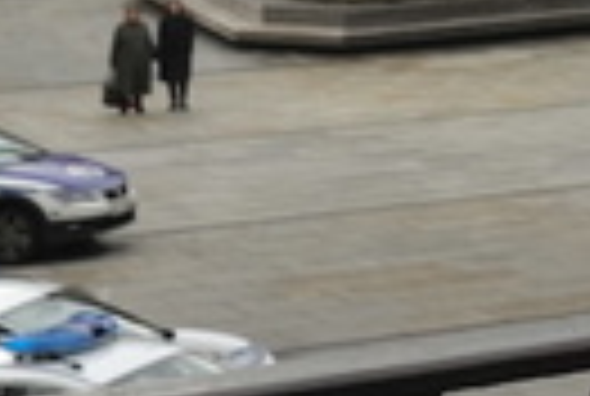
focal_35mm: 199
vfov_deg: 6.5
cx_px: 1270
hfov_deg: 9.5
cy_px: -666
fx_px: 3269
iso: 640
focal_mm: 24
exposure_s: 1/500
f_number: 5.6
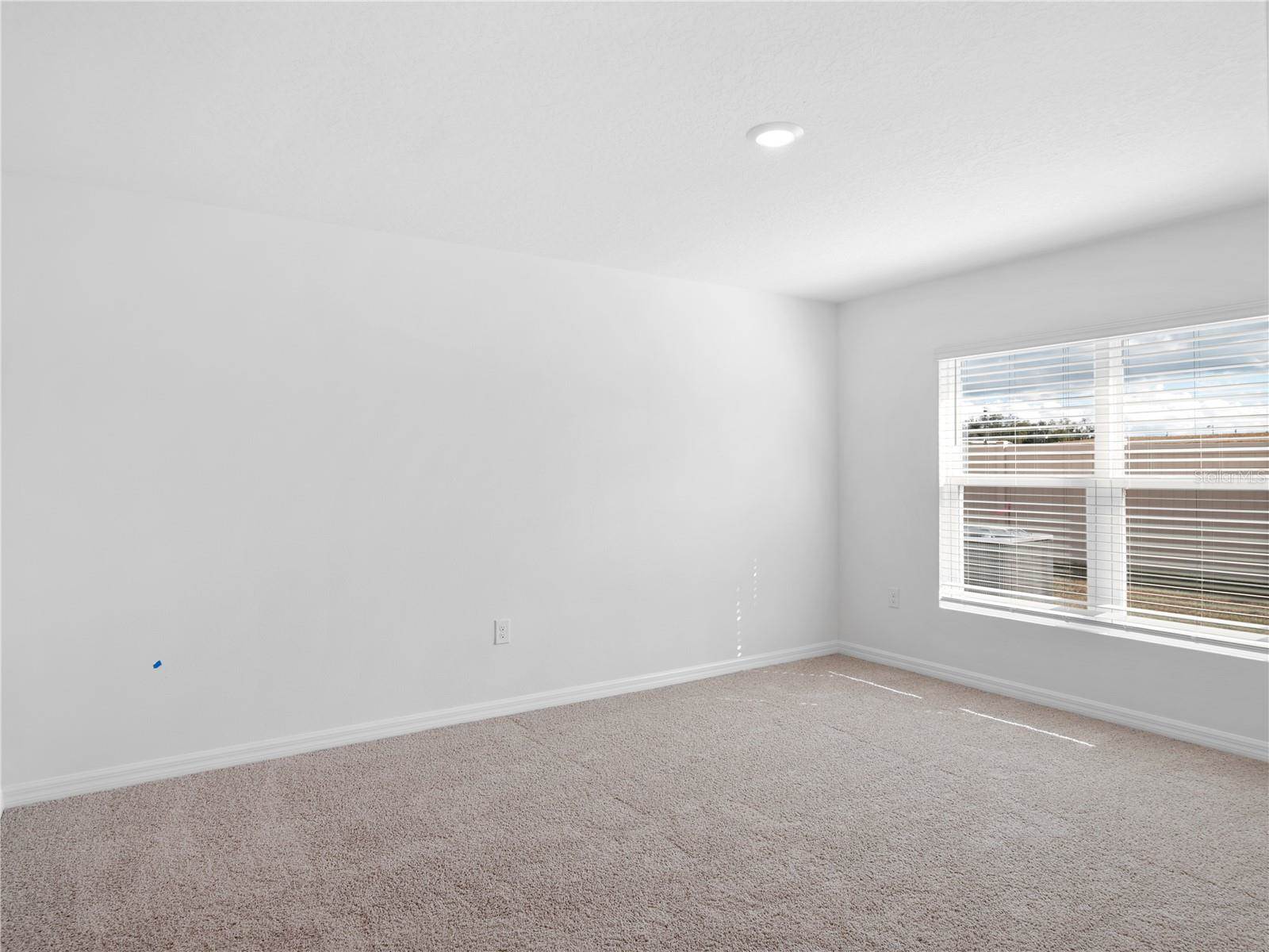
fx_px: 733
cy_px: 476
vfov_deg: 66.0
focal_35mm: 20
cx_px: 634
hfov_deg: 81.7
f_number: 6.3
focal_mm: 10
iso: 800
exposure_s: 1/60
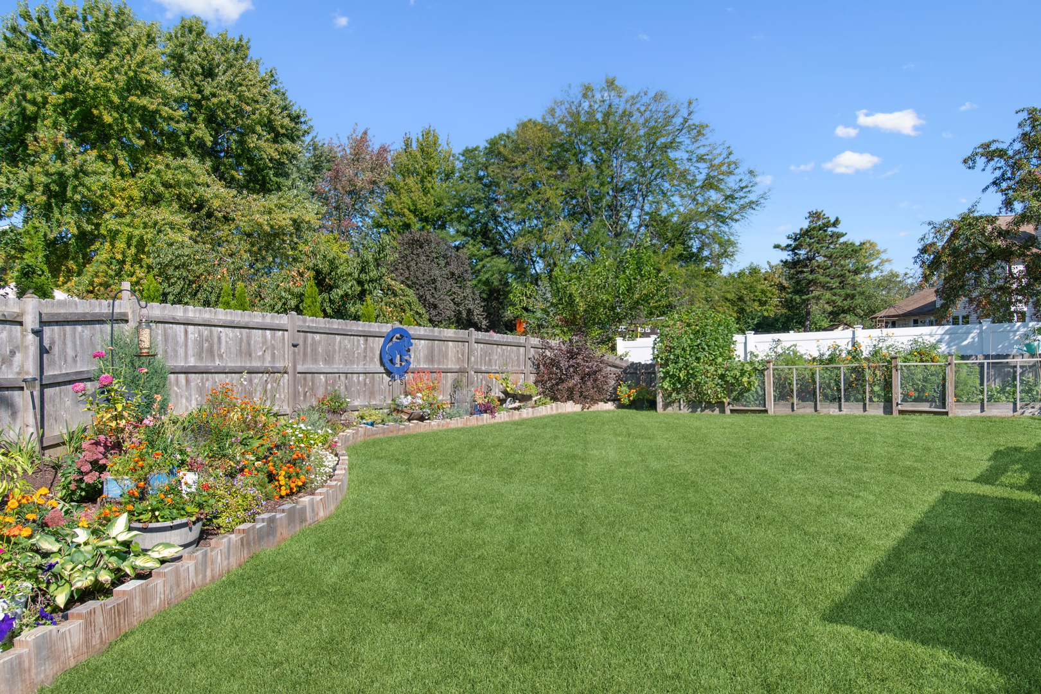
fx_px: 607
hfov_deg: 81.2
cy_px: 347
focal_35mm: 21
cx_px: 520
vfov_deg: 59.5
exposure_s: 1/200
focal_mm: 14
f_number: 8
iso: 250
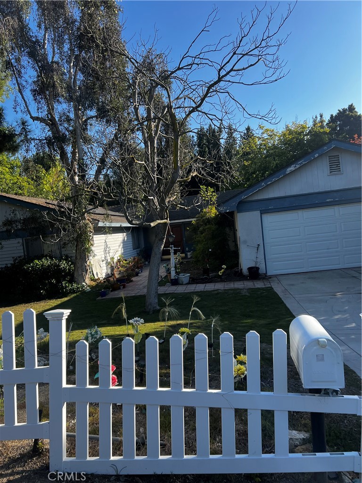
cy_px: 242
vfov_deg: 67.3
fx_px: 363
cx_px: 181
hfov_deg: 53.1
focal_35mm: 26
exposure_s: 1/1449
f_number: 1.5
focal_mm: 5.7
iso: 50
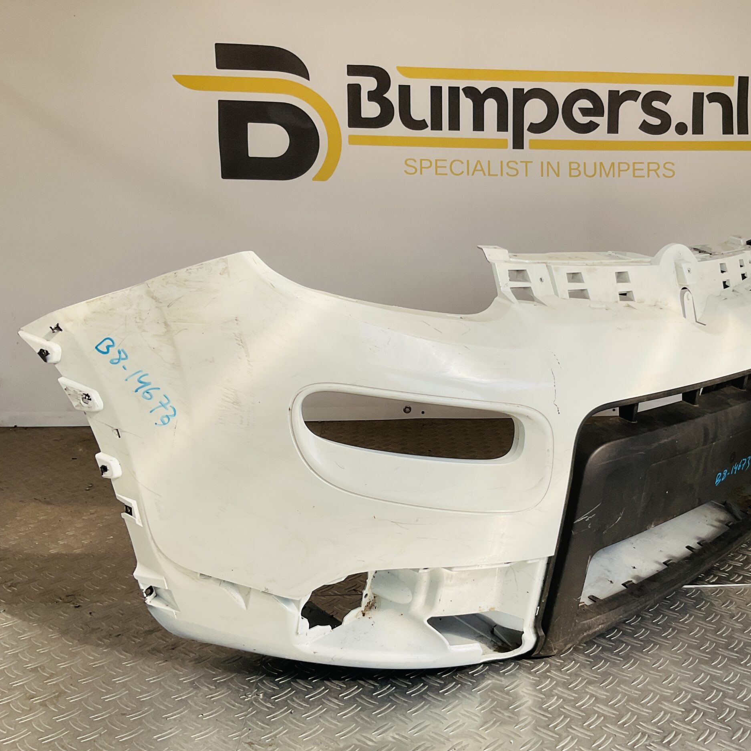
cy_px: 378
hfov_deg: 46.7
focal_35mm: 35
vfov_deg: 47.2
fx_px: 859
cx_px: 484
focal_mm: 3
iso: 16
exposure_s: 1/1279
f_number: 1.8
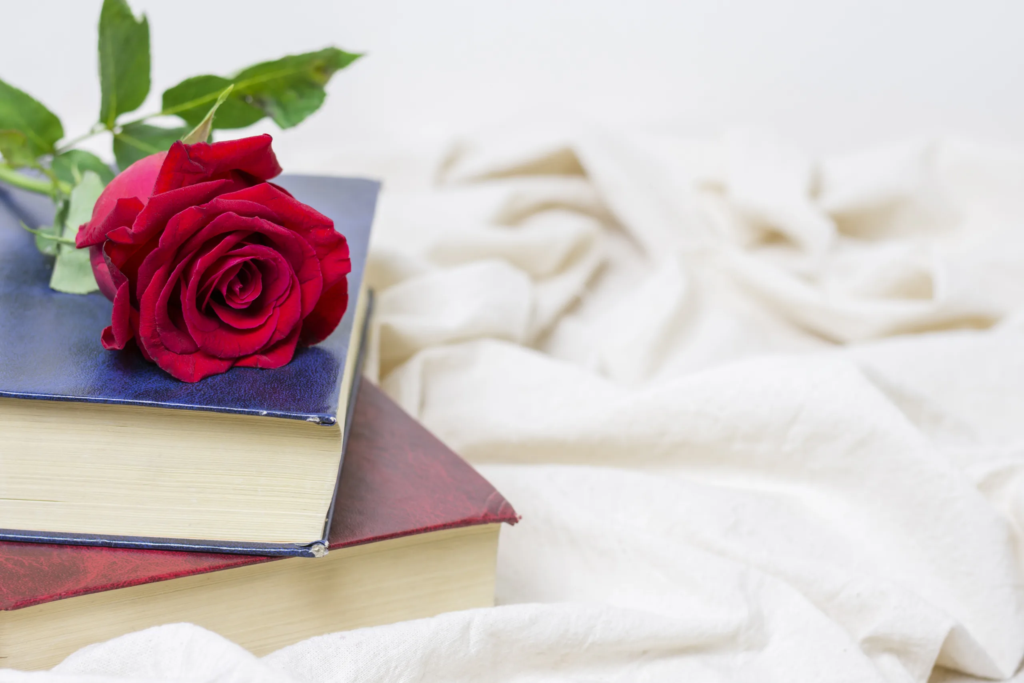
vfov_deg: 18.2
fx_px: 2133
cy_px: 342
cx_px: 512
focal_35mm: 75
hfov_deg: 27.0
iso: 100
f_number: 4.5
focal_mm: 50
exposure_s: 1/160
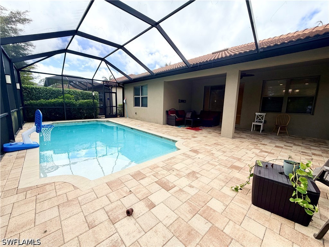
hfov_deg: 102.1
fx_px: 133
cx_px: 164
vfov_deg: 85.7
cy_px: 124
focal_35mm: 14
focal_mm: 2.22
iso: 40
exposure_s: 1/751
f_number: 2.2
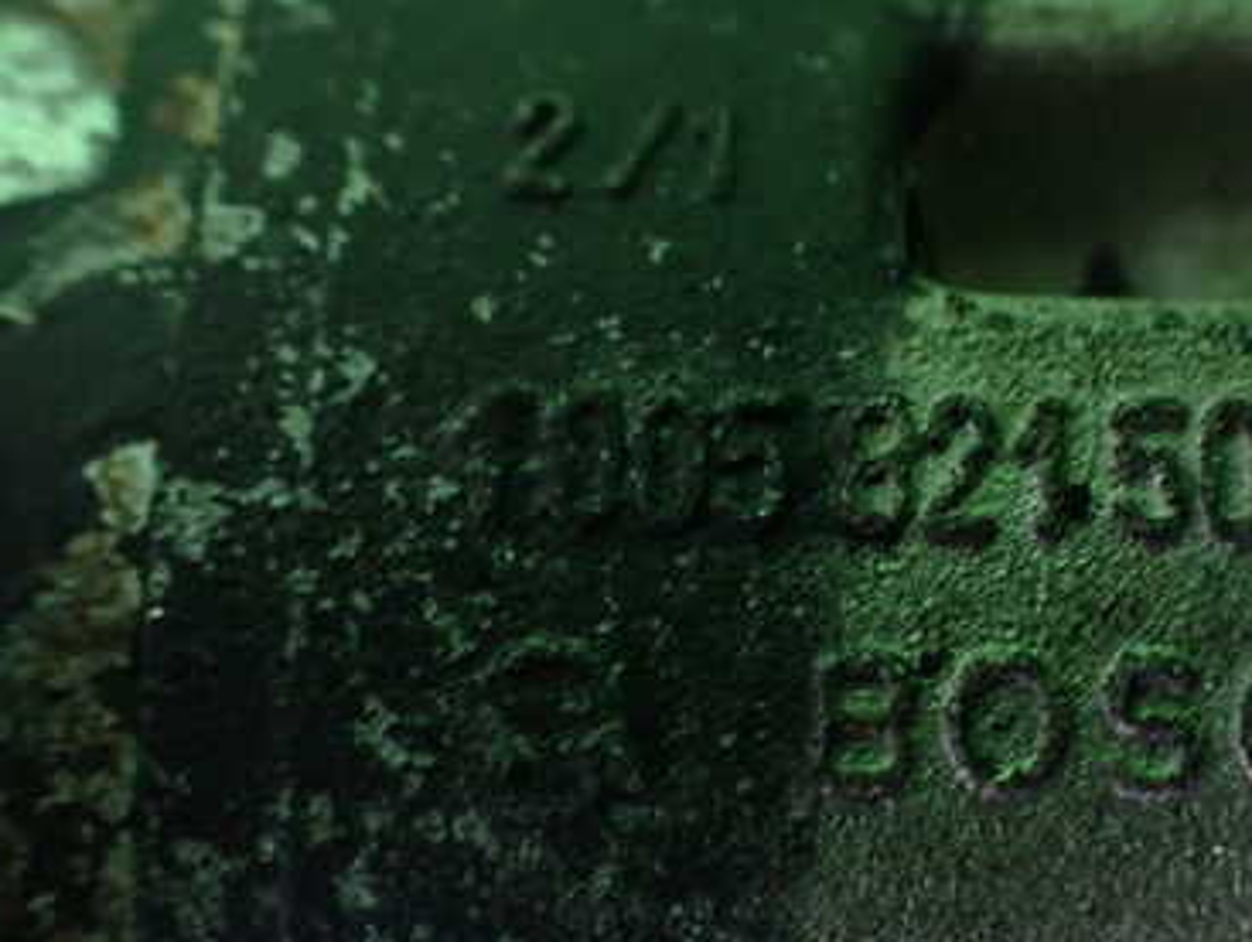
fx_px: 1774
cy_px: 601
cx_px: 860
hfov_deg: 38.3
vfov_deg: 29.6
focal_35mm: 49
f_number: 2.3
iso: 800
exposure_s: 1/30
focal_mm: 5.4
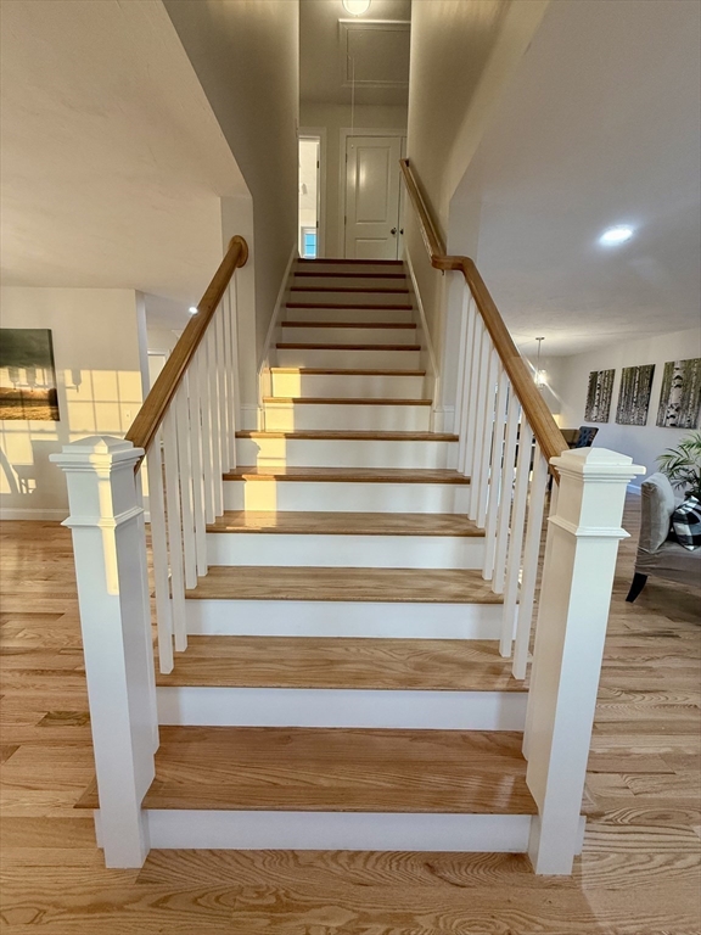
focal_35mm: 14
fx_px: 378
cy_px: 468
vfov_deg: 102.1
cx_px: 350
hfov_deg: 85.7
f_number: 2.2
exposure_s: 1/120
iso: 200
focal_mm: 2.22
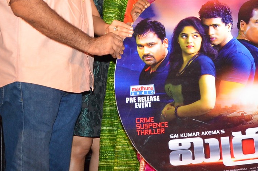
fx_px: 816
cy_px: -5
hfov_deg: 17.5
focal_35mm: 114
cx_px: 273
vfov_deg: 11.8
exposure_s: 1/125
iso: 1000
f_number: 6.3
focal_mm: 34
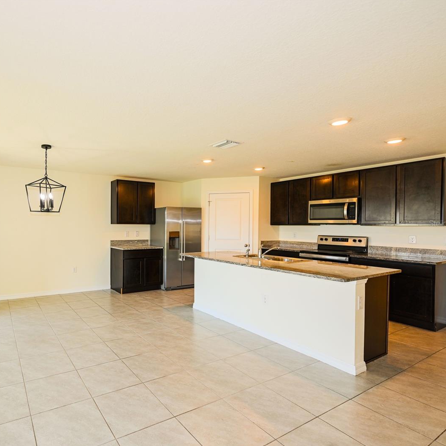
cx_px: 129
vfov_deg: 78.7
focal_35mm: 19
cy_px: 223
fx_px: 272
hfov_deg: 74.8
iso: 2800
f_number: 4
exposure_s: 1/60
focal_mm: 14.5
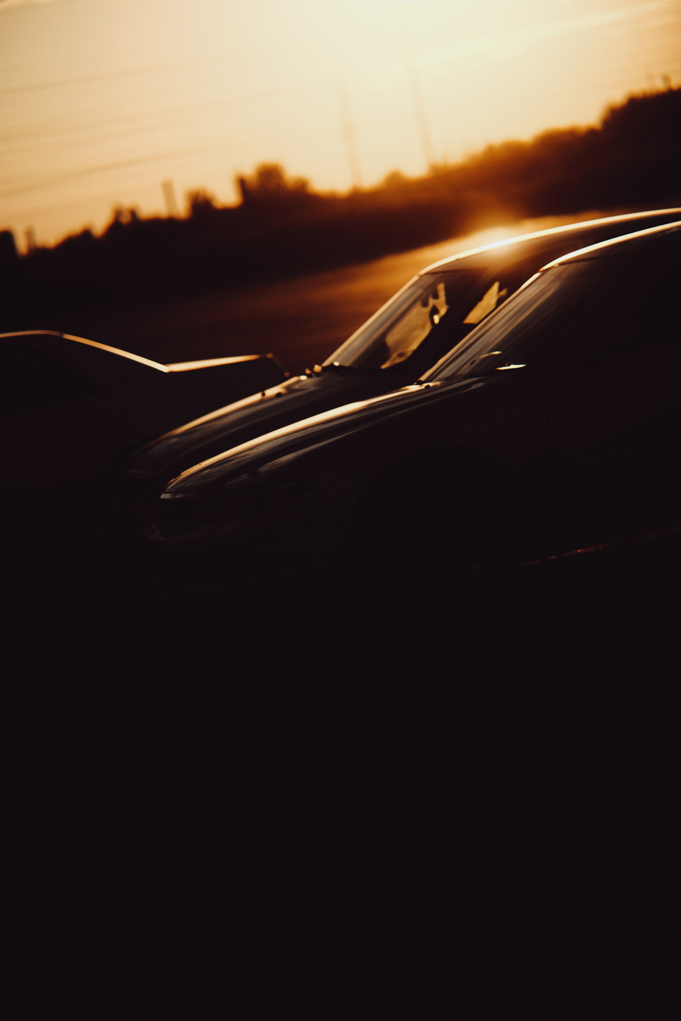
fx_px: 3206
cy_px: 510
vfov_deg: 18.1
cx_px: 340
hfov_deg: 12.1
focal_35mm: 113
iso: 320
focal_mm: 75
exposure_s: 1/30000
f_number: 1.2
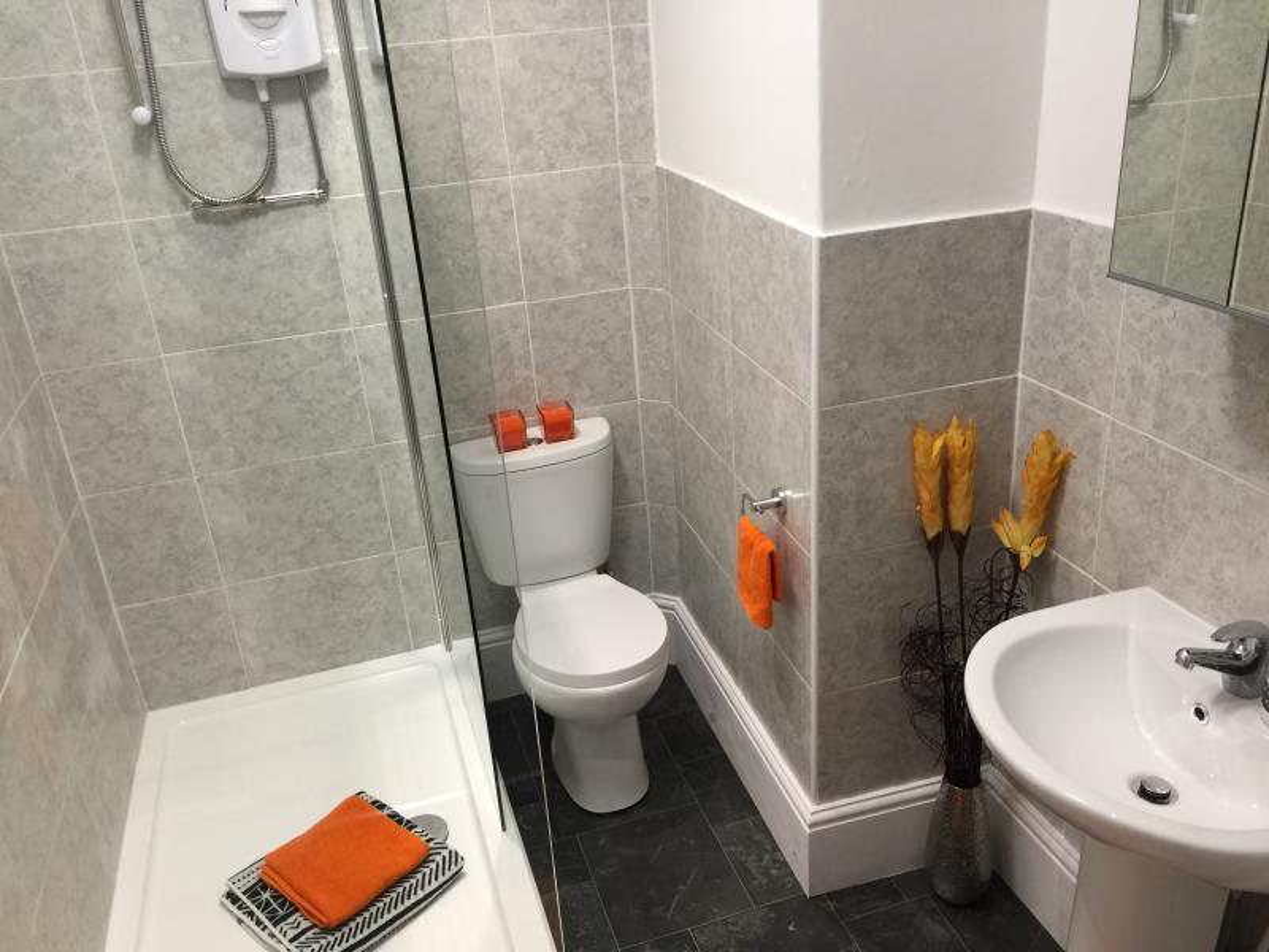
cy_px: 476
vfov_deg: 48.2
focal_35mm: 29
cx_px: 634
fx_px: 1063
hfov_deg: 61.7
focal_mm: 4.15
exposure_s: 1/33
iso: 64
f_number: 2.2
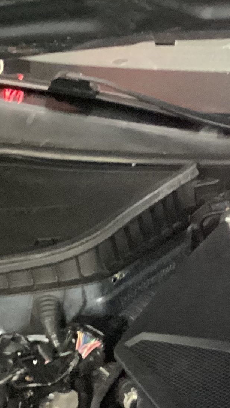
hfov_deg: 11.4
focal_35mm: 101
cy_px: 388
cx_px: 376
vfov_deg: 20.6
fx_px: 1095
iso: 640
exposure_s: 1/20
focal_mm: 3.3
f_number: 2.4
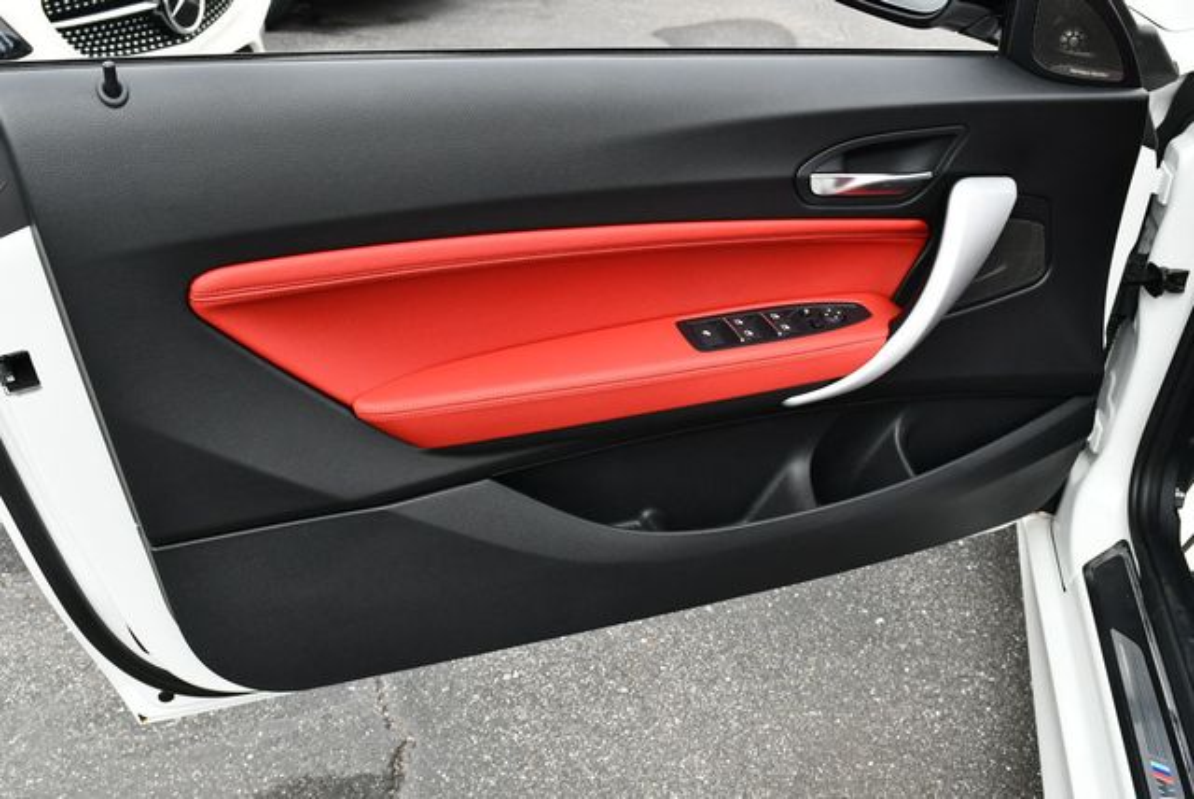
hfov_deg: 53.1
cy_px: 400
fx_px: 1195
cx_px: 597
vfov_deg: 36.9
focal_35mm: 36
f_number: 5.6
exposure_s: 1/250
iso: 200
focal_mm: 18
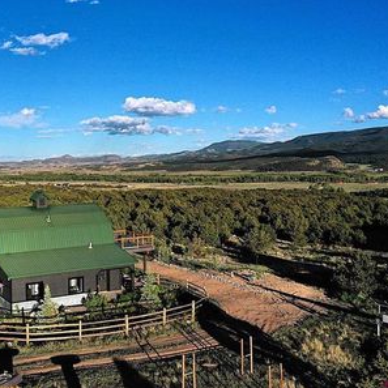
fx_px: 507
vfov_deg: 41.8
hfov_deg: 40.9
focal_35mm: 40
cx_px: 106
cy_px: 173
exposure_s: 1/2000
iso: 200
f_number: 8
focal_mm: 10.26
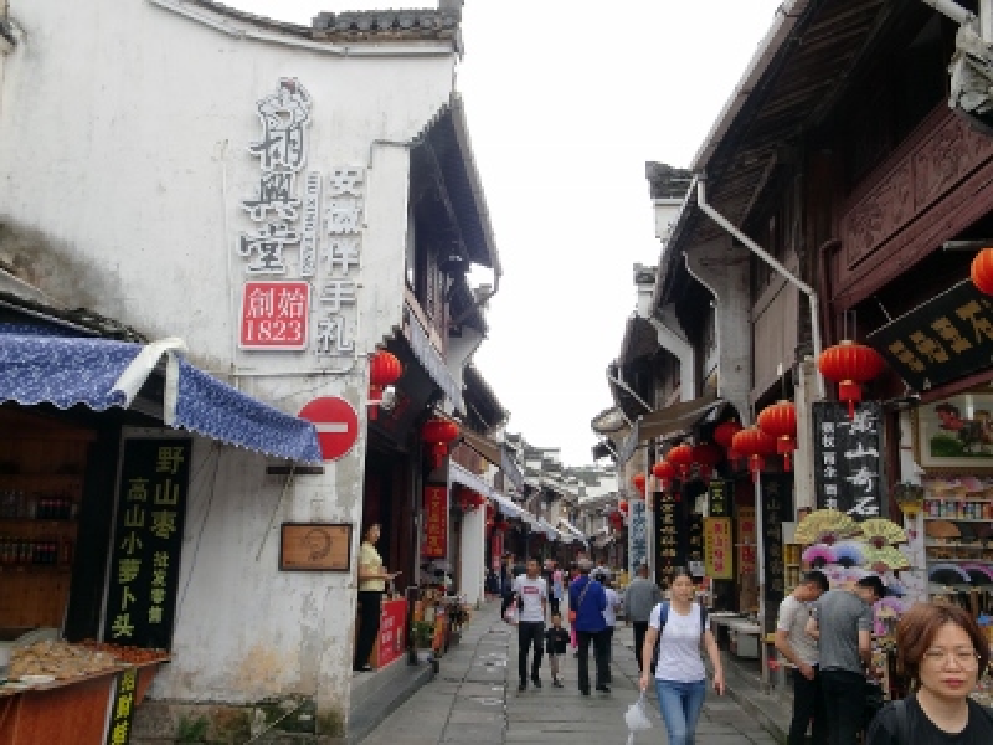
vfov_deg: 46.8
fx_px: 861
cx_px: 496
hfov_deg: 60.0
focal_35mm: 30
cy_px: 372
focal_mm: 5.09
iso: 80
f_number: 4
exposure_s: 1/250
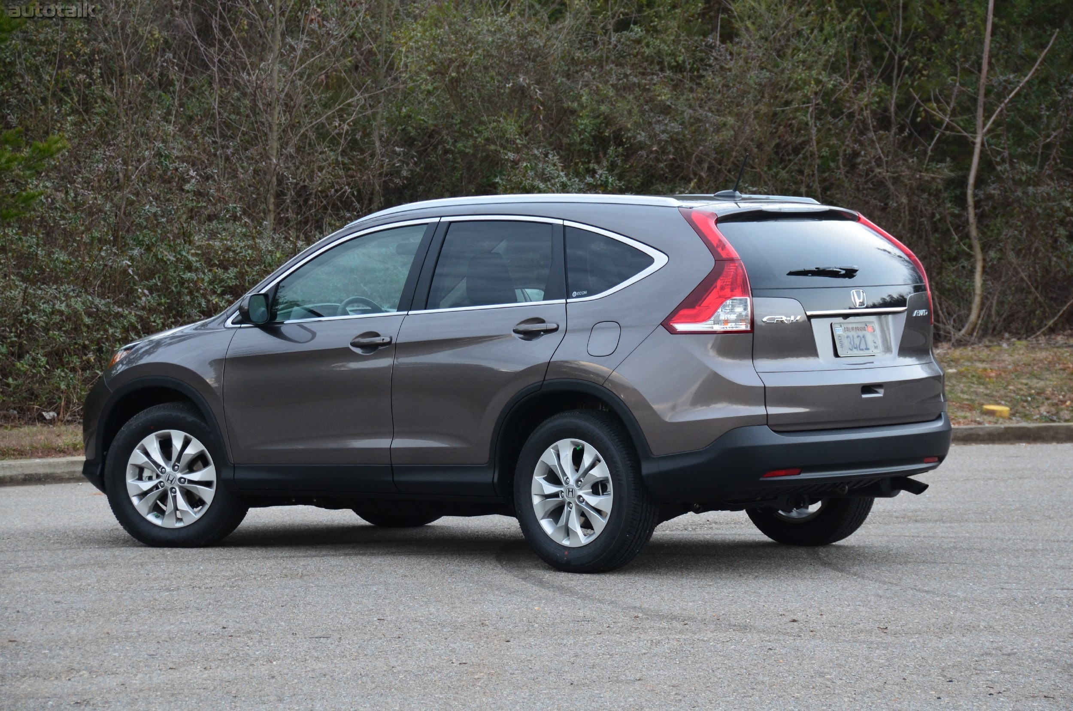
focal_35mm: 120
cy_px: 356
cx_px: 536
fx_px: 3569
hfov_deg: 17.1
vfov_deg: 11.4
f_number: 6.3
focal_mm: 80
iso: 800
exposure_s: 1/13
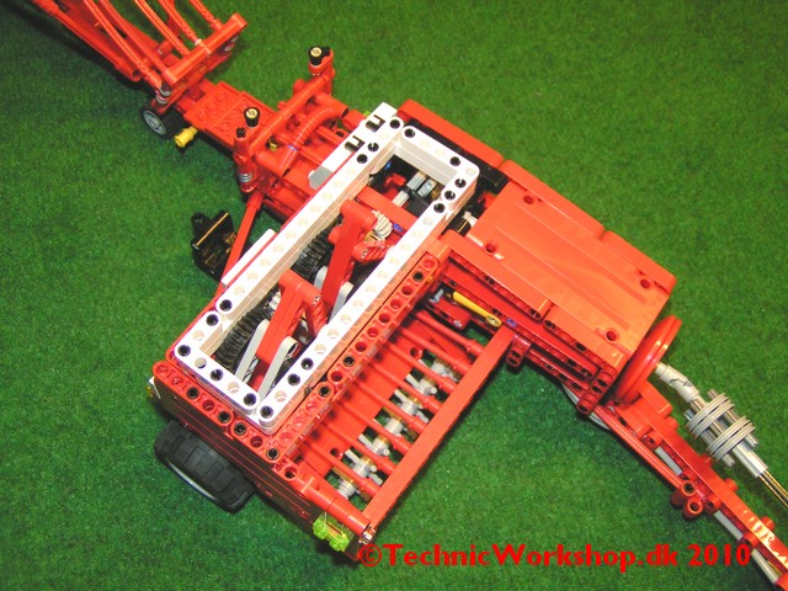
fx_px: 865
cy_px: 296
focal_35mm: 38
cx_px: 394
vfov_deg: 37.7
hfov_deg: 49.0
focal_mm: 5.8
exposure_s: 1/40
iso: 200
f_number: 2.8
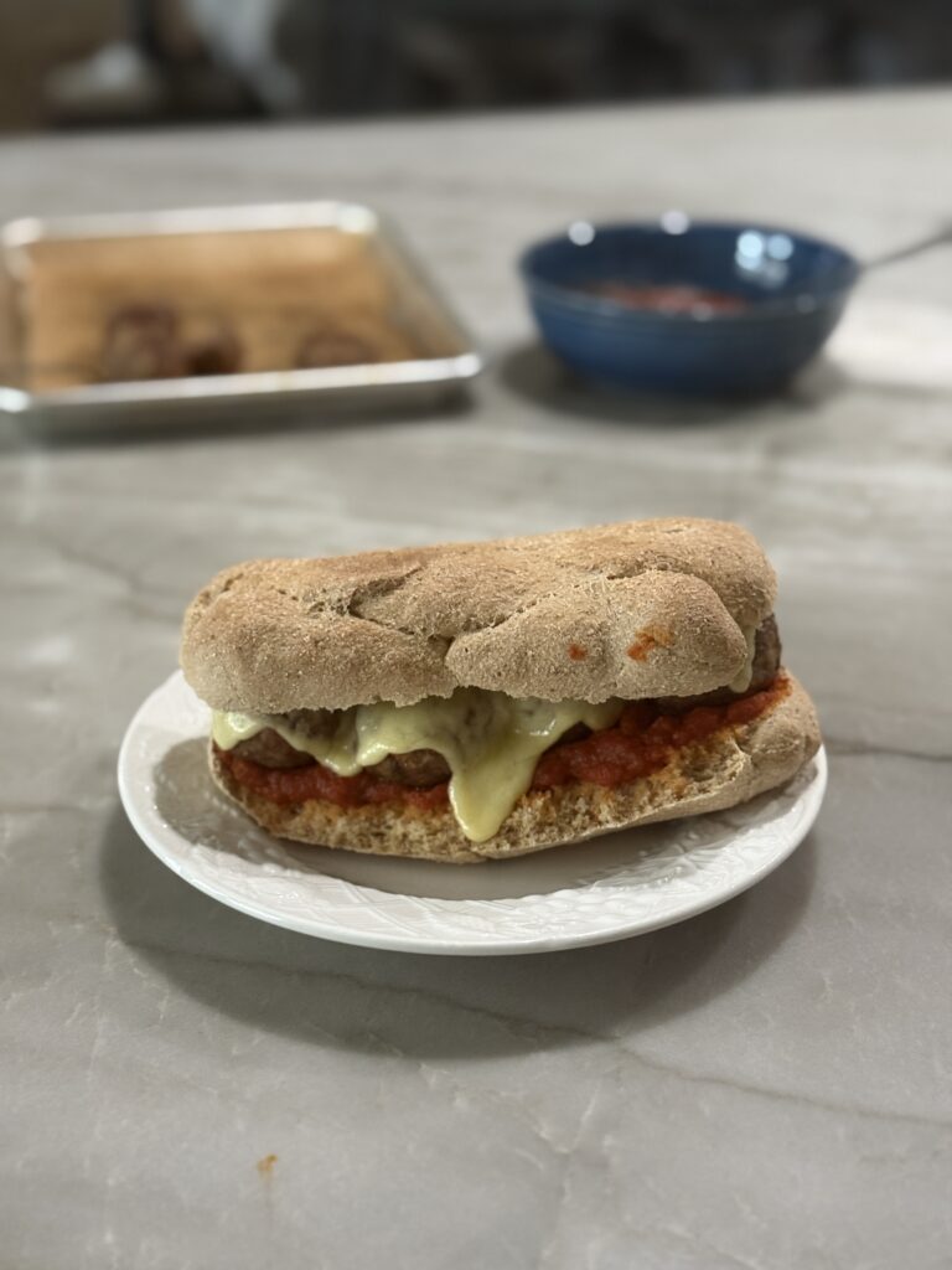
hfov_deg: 30.3
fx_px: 1760
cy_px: 635
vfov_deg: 39.7
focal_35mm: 48
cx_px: 476
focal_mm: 6.76
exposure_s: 1/40
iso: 320
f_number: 1.78
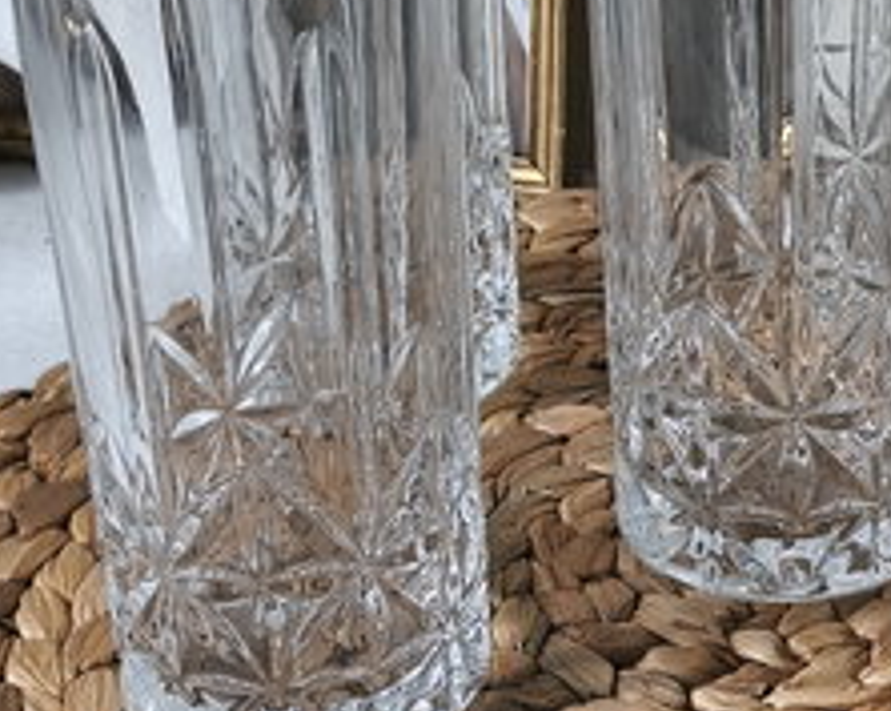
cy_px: 106
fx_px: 2844
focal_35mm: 108
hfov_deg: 17.6
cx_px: 771
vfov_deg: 14.1
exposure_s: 1/50
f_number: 1.65
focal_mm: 6.14
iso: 1000
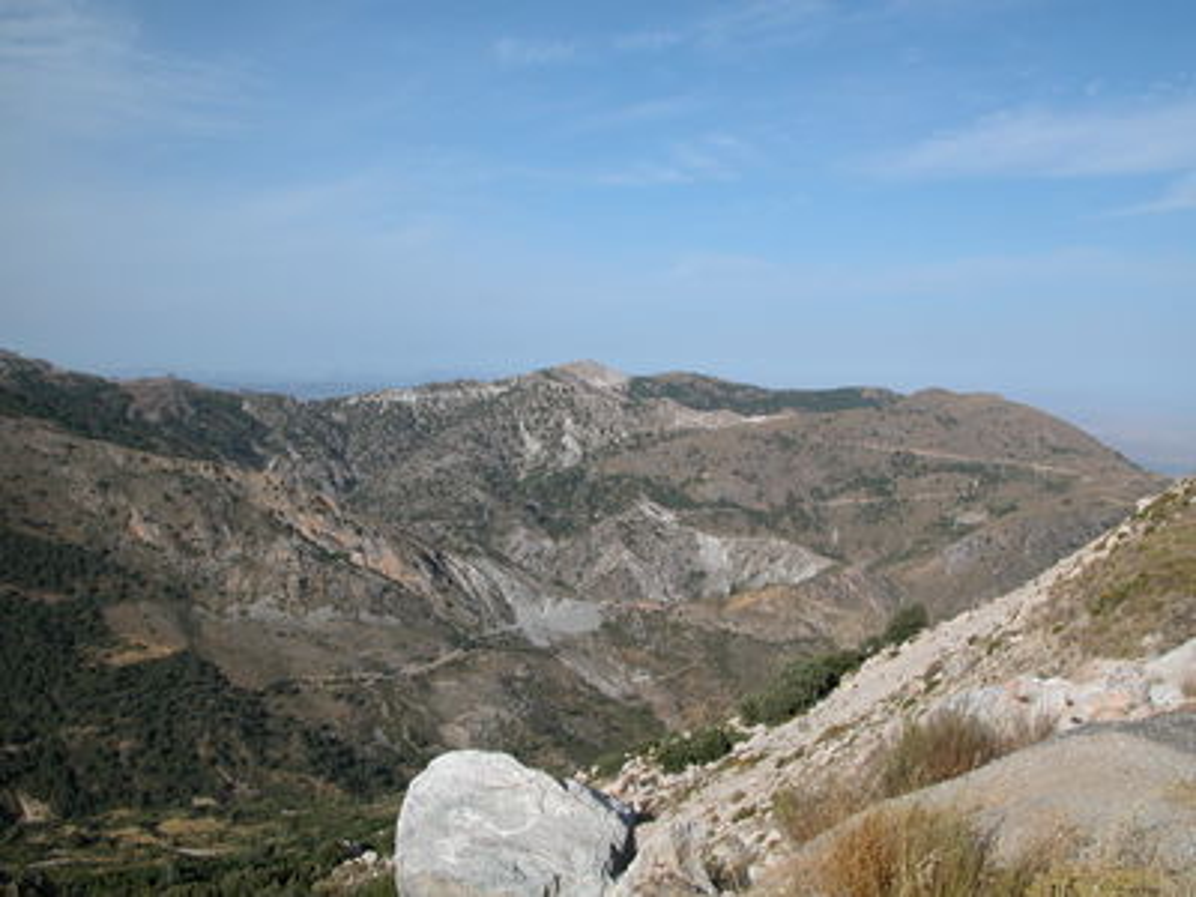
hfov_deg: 52.6
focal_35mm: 35
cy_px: 448
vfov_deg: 40.7
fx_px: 1209
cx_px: 598
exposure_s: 1/523
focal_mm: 9
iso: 100
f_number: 6.3
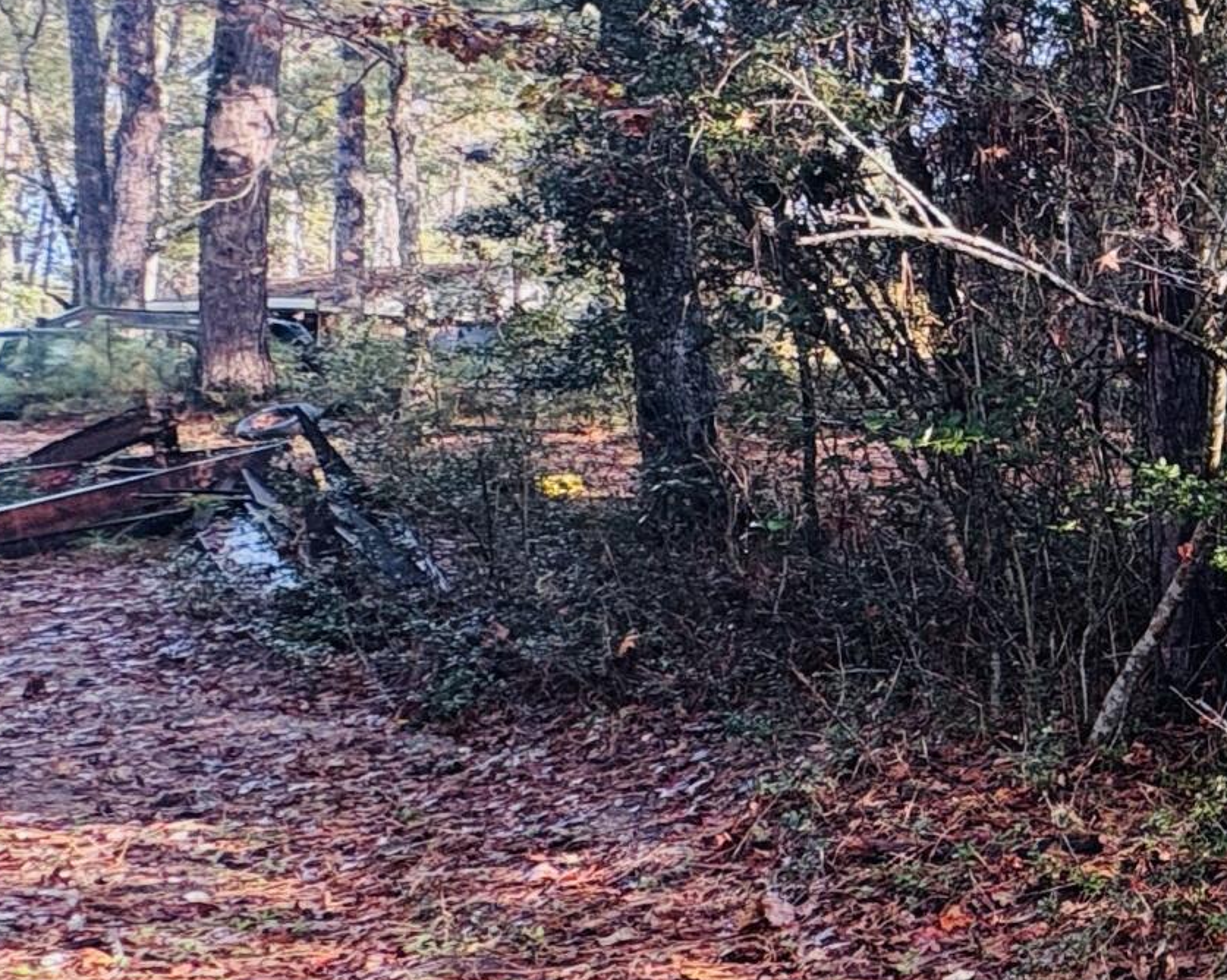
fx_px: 1779
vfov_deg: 30.8
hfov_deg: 22.6
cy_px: 442
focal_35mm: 49
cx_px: 2180
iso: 100
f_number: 2.2
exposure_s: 1/127
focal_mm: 2.22
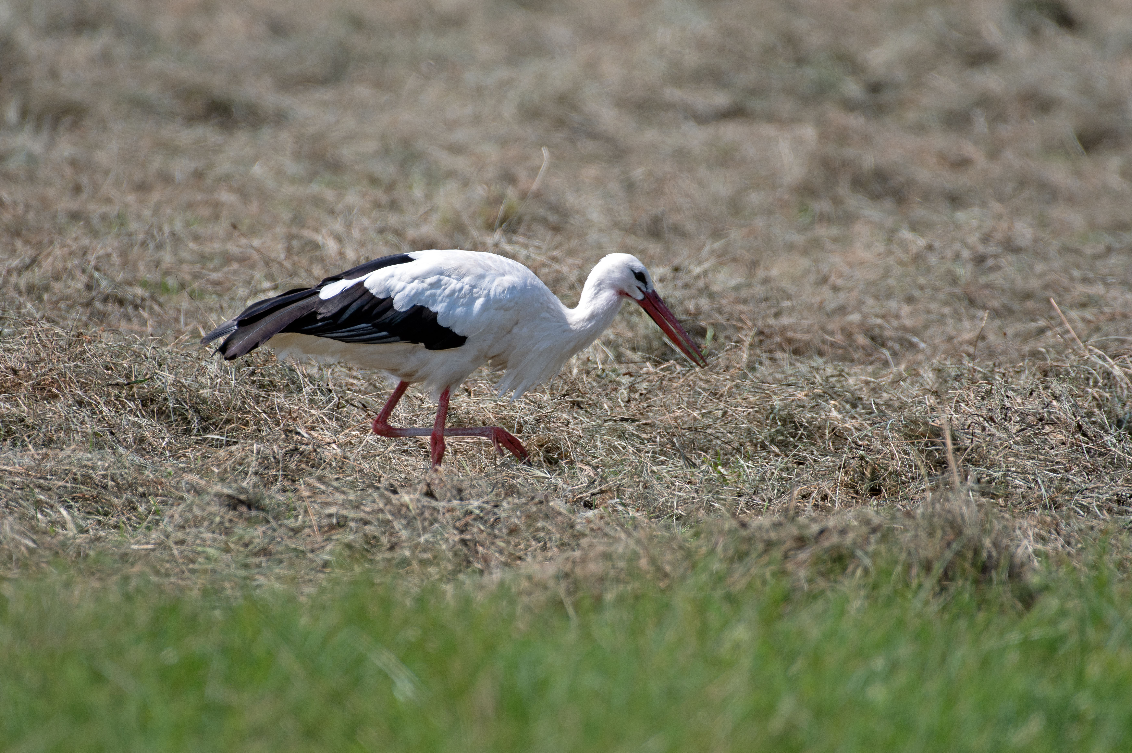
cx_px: 566
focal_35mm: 750
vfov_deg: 1.8
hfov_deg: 2.8
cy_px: 376
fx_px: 23570
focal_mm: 500
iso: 125
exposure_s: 1/640
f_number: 6.3
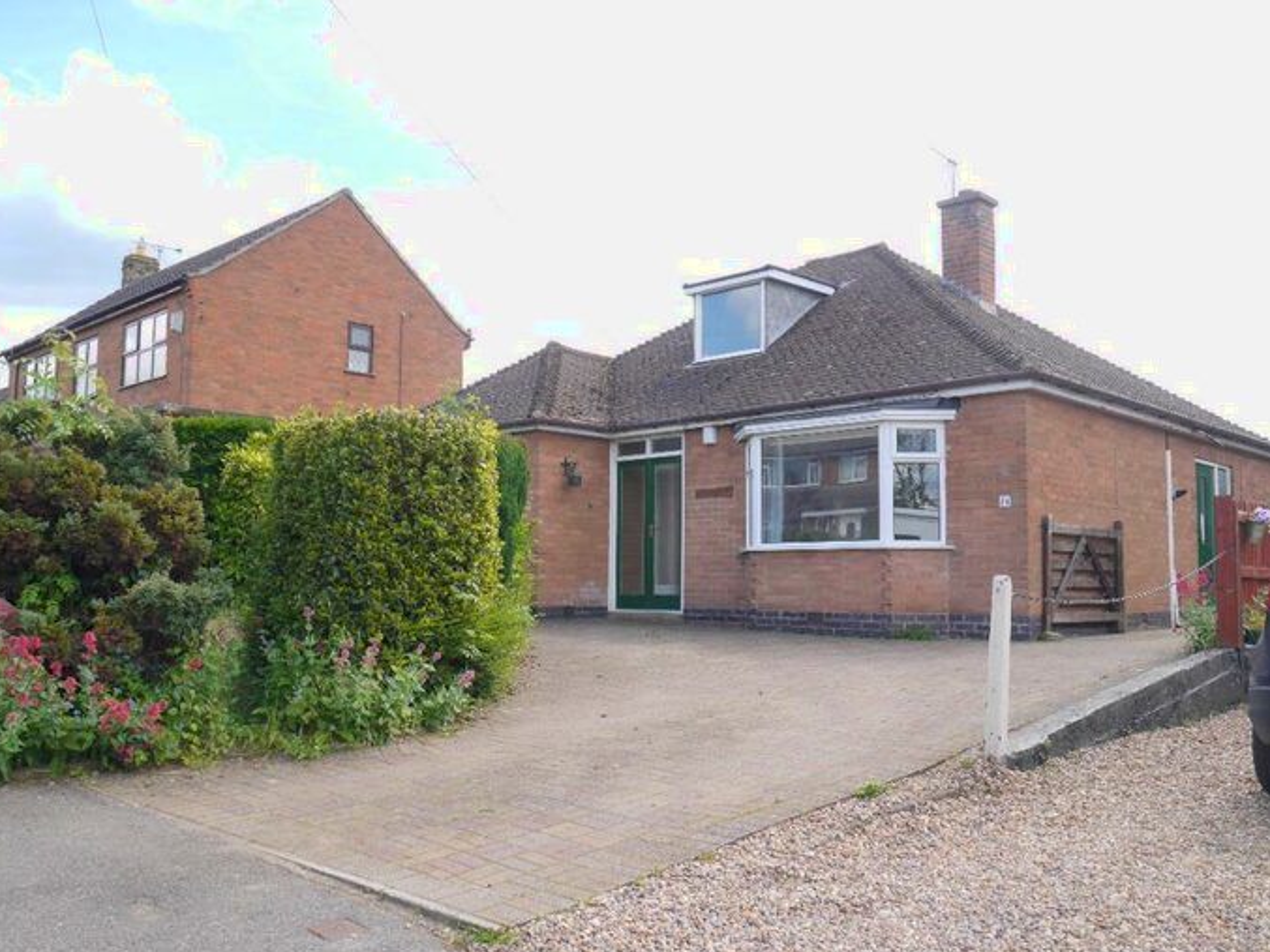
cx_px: 618
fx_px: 1138
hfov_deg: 58.3
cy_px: 490
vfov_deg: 45.4
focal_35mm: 31
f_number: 6.3
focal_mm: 15
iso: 160
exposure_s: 1/160
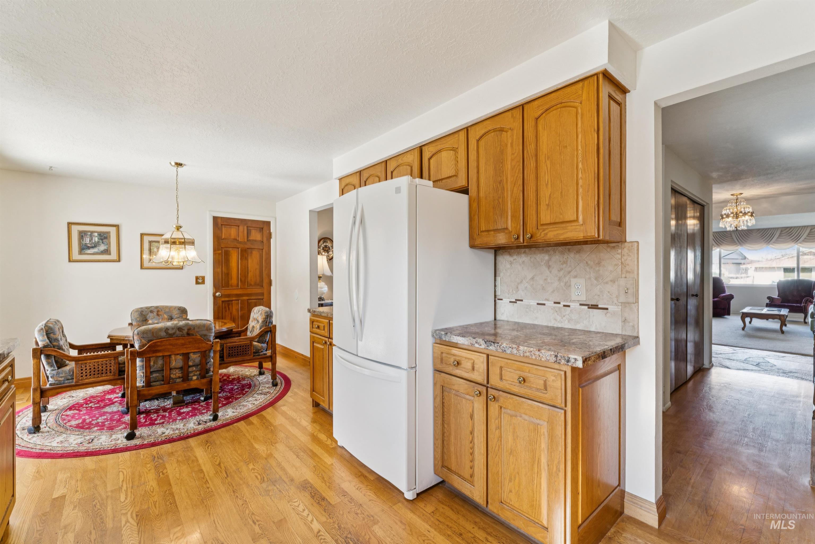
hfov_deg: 98.9
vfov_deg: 75.9
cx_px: 408
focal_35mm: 15
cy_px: 272
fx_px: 349
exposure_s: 1/13
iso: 400
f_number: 13
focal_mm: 15.4
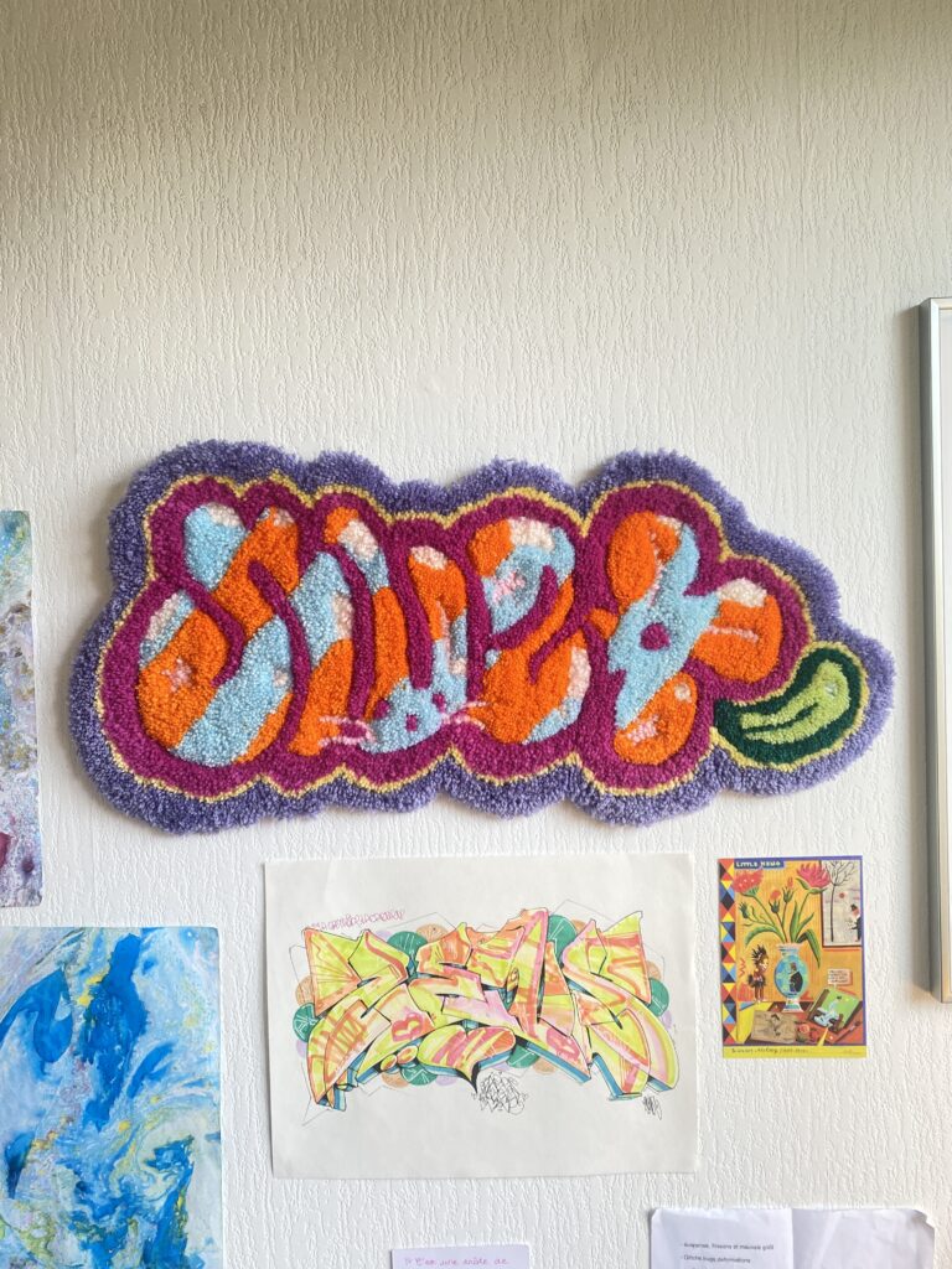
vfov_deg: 67.3
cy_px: 634
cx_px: 476
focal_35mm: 26
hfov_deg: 53.1
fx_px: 953
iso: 100
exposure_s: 1/100
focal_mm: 4.25
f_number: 1.8
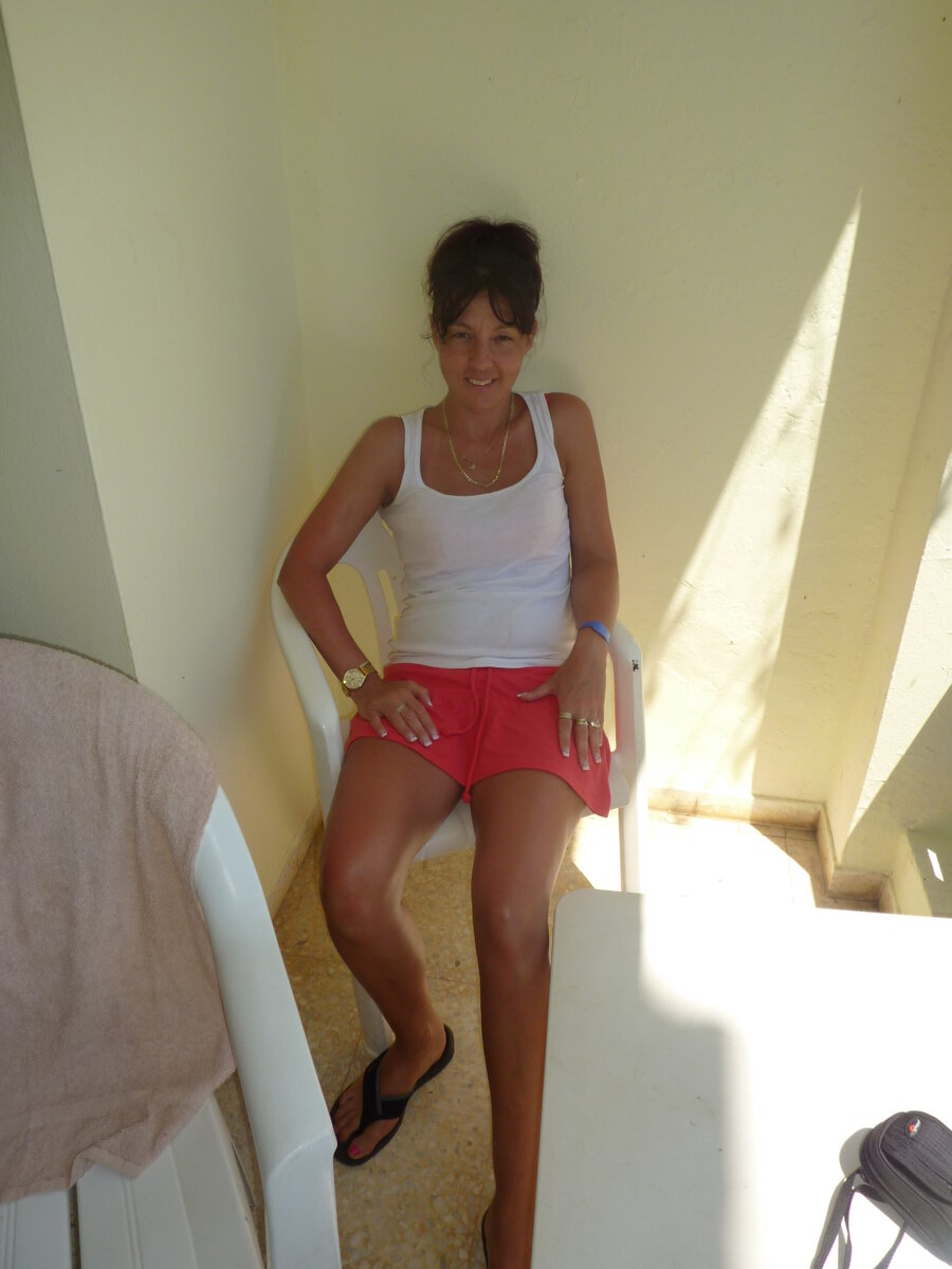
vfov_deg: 69.4
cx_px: 476
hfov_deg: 54.9
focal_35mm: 25
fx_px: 917
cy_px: 634
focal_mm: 4.1
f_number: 4.5
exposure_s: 1/500
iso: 100
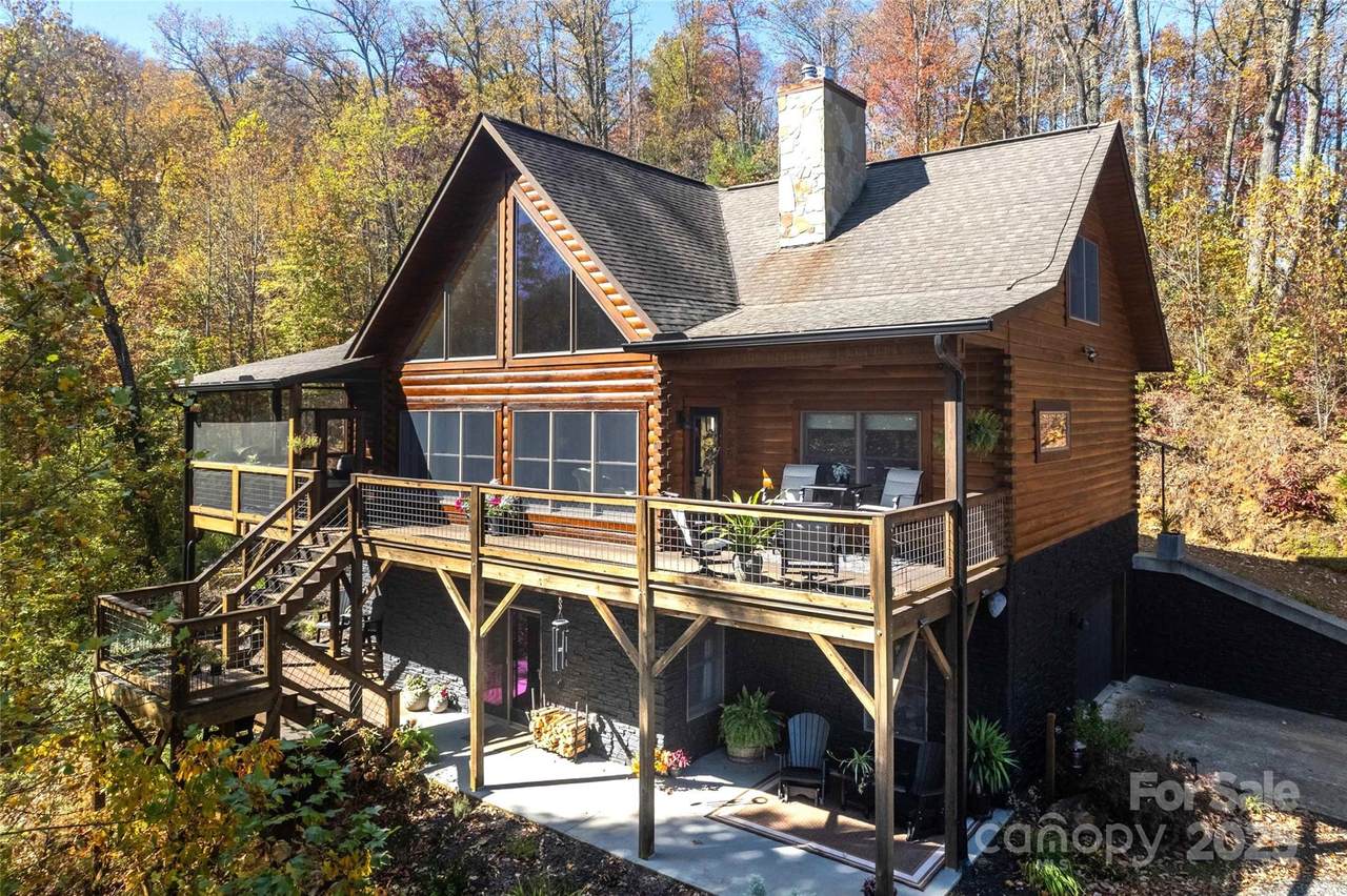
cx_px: 674
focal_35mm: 22
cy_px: 448
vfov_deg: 57.2
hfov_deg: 78.6
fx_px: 823
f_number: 2.8
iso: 200
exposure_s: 1/2500
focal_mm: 8.38
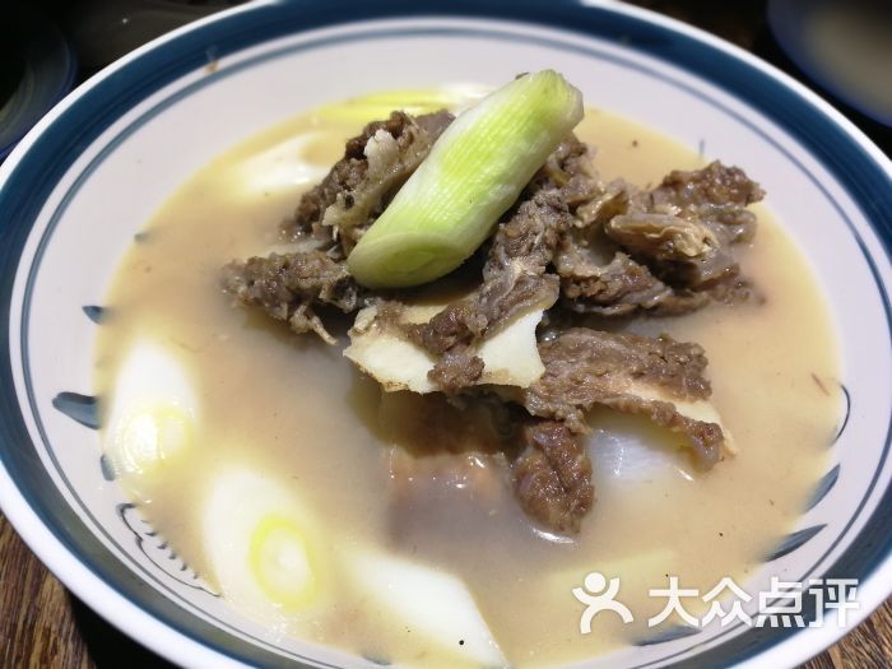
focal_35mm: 27
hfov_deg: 65.3
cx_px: 446
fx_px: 696
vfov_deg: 51.4
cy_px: 334
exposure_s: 1/50
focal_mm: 3.95
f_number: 4
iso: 160
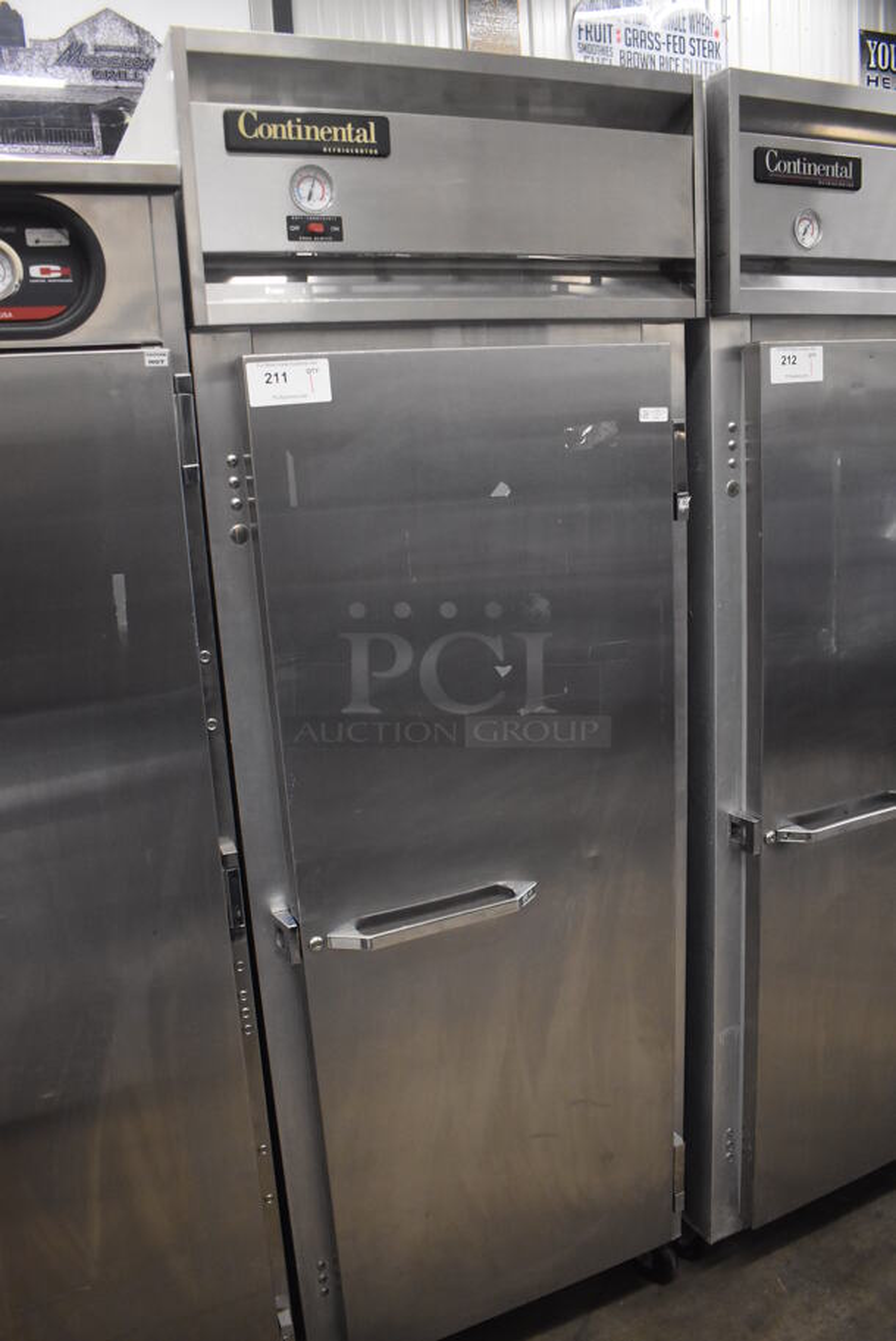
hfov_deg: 48.0
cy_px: 670
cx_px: 448
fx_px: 1006
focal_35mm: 27
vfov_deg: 67.3
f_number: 3.5
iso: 2500
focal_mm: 18
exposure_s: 1/125
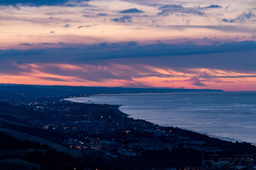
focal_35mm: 153
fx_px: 1088
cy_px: 85
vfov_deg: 9.0
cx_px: 128
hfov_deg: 13.4
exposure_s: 1/15
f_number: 5.6
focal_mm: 102
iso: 400
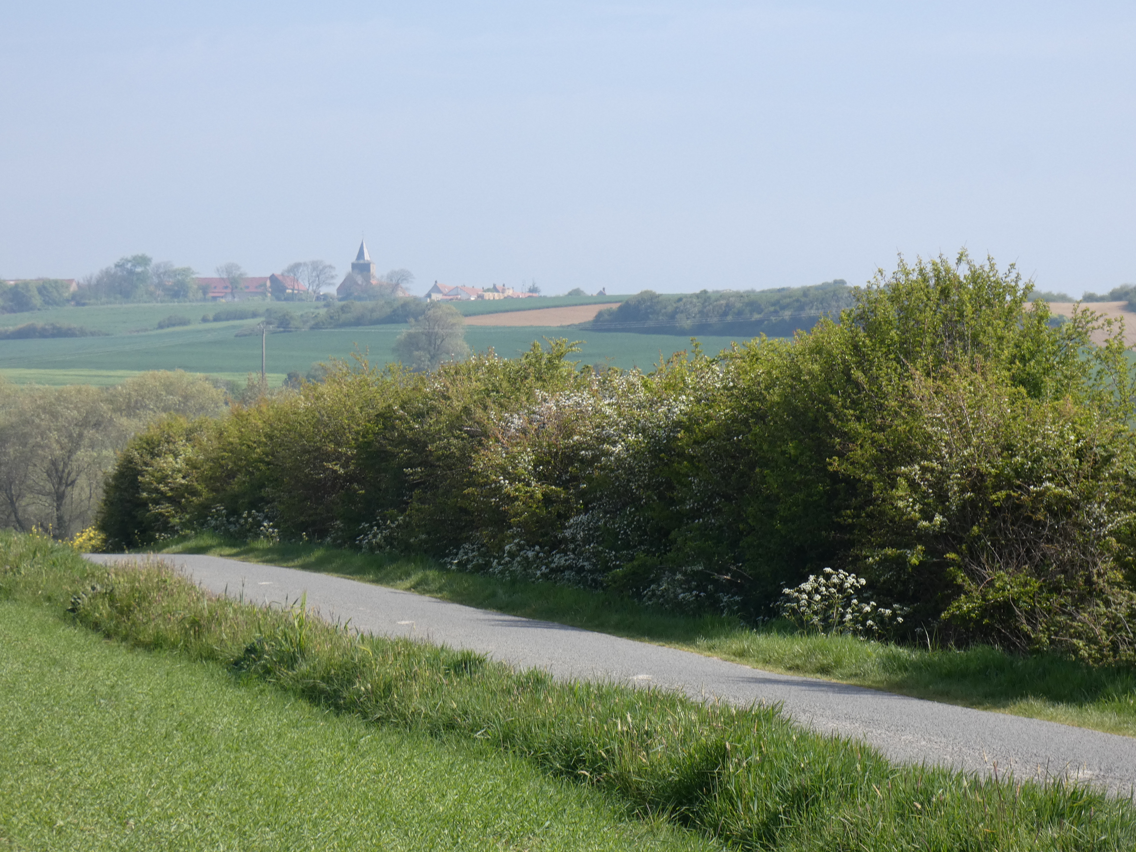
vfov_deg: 10.5
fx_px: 4627
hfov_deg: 14.0
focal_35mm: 141
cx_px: 568
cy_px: 426
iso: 80
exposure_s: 1/250
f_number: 5.3
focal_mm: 25.2
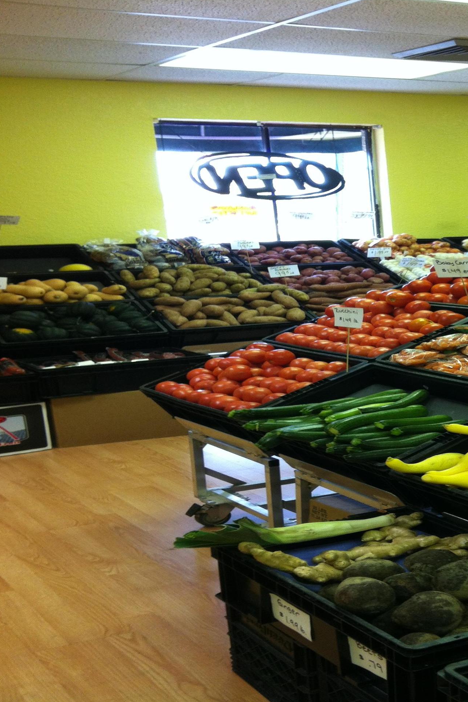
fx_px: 955
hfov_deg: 26.1
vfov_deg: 40.3
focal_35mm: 49
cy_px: 352
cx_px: 472
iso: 80
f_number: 2.8
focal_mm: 3.85
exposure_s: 1/17
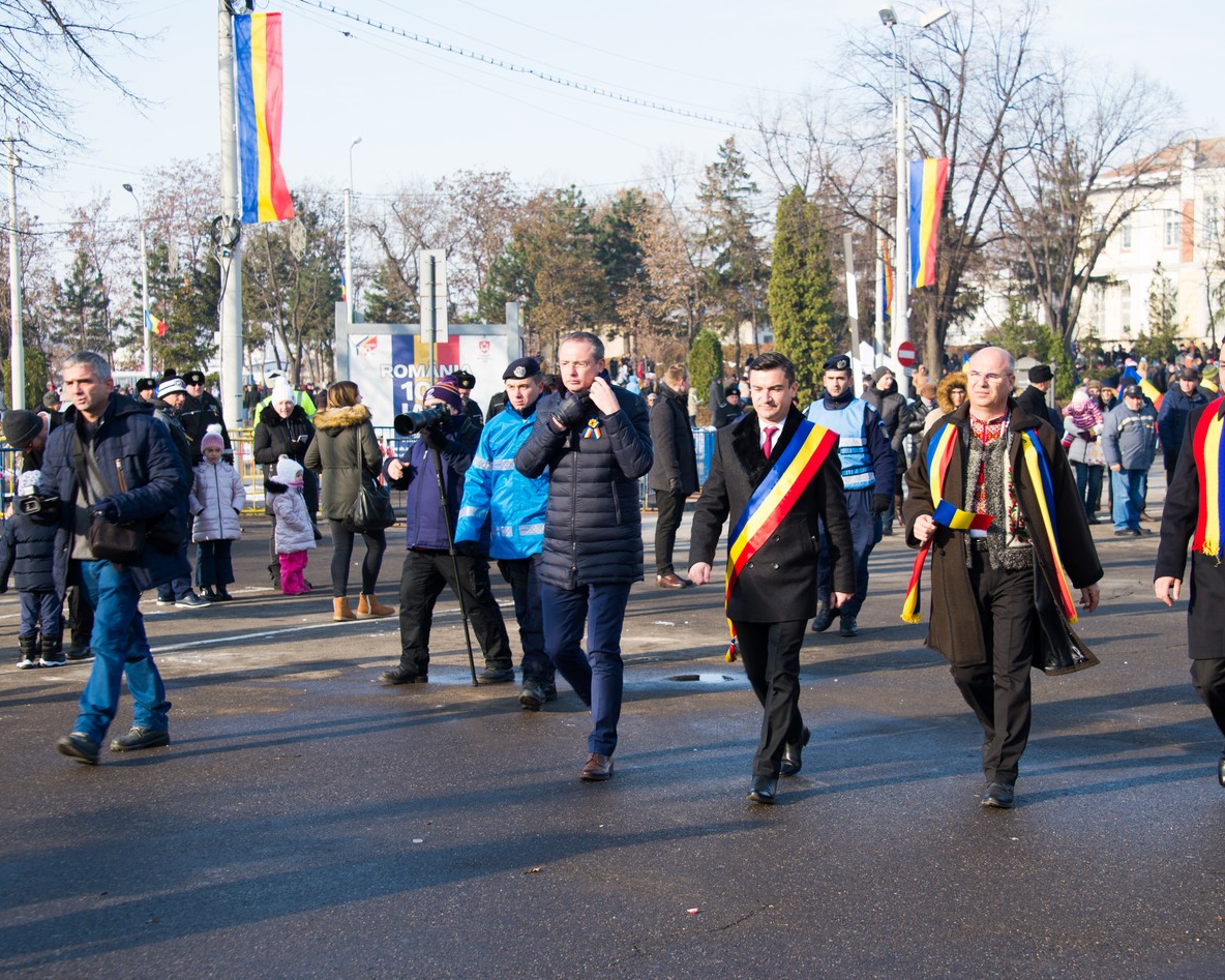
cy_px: 493
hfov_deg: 28.7
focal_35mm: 66
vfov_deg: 23.1
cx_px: 705
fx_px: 2393
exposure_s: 1/160
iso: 100
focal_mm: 58
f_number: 6.3
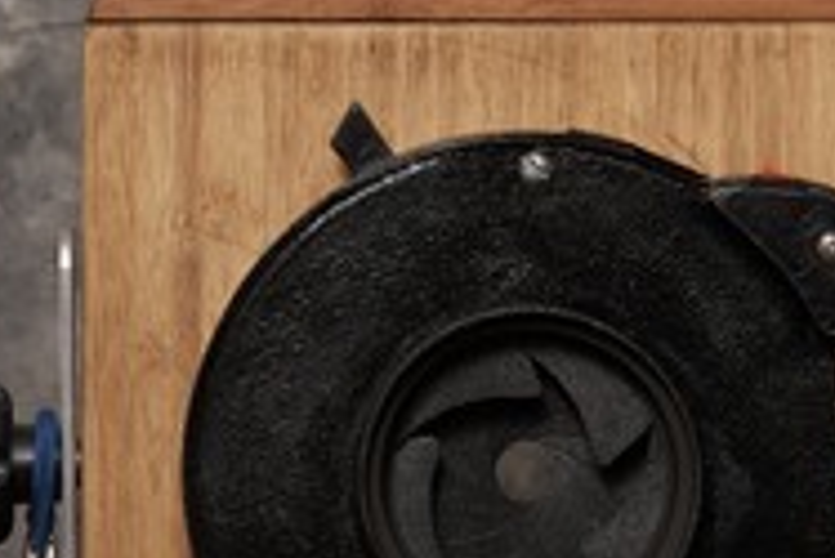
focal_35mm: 224
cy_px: 710
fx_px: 5199
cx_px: 527
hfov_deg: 9.2
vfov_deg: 6.1
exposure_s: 1/320
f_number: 22
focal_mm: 105
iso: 250
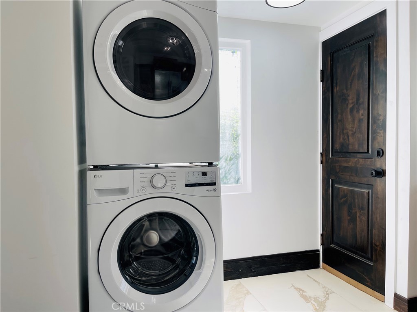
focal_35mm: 25
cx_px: 208
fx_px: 301
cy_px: 156
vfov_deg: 54.9
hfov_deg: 69.4
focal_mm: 5.1
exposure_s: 1/284
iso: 32
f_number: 1.6
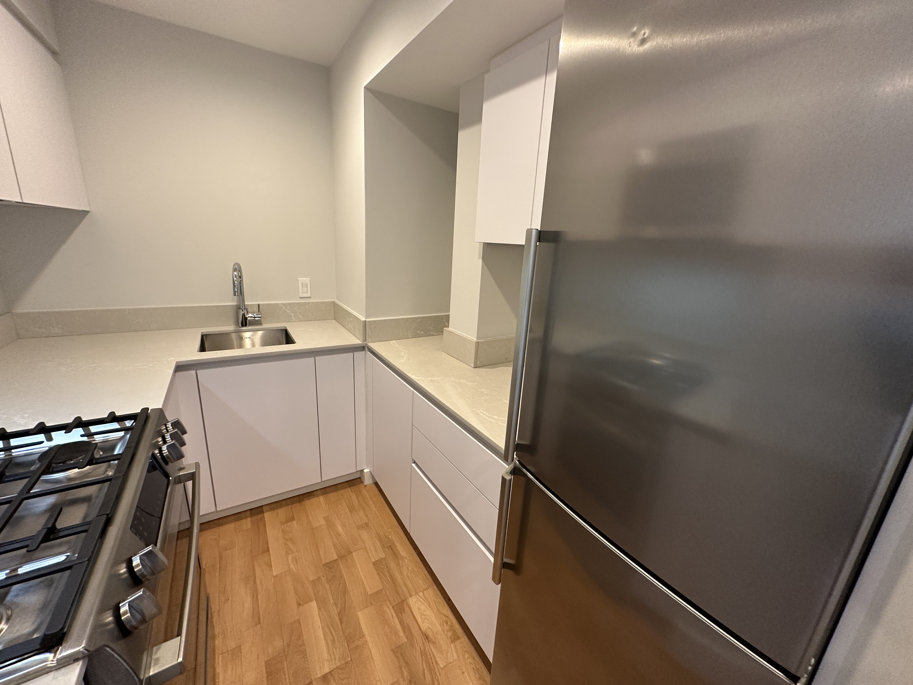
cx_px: 456
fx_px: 369
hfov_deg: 102.1
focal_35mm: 14
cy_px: 342
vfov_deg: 85.7
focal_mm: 2.22
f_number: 2.2
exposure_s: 1/60
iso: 160
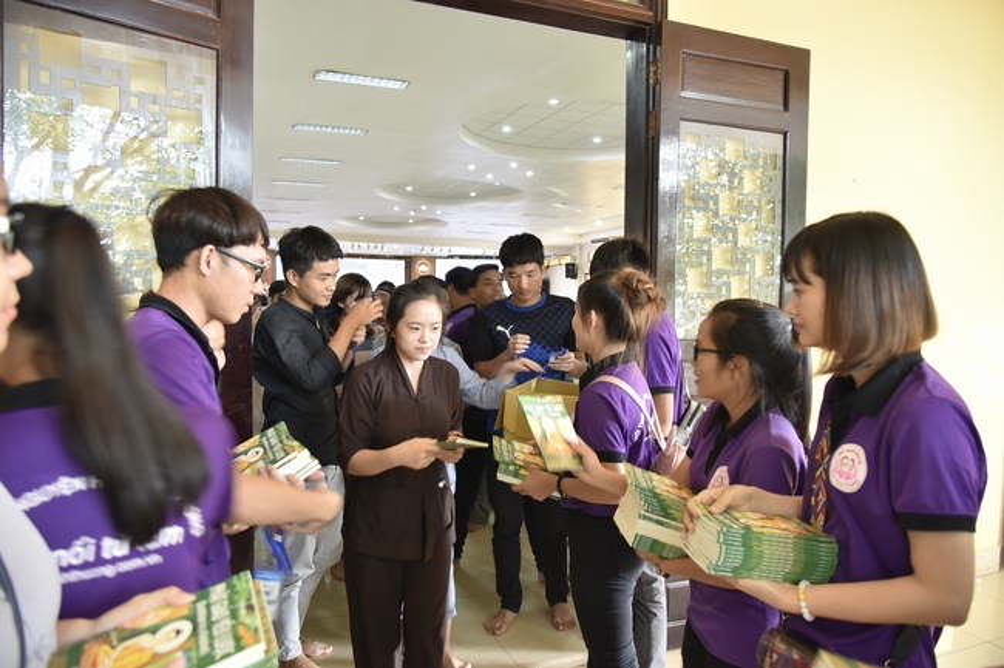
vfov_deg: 53.1
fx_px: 669
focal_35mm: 24
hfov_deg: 73.8
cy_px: 334
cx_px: 502
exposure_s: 1/30
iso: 800
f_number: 4
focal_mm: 24
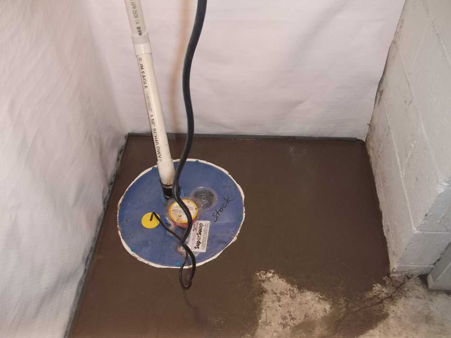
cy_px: 169
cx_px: 226
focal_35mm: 32
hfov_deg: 56.8
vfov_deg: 44.2
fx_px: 417
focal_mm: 5.7
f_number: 2.9
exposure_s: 1/30
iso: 160
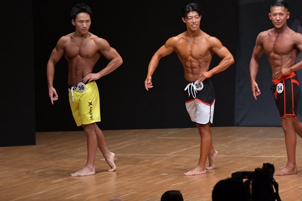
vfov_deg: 4.6
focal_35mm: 298
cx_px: 163
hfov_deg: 6.9
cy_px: 95
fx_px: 2500
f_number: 5.6
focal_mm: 180
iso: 6400
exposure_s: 1/400
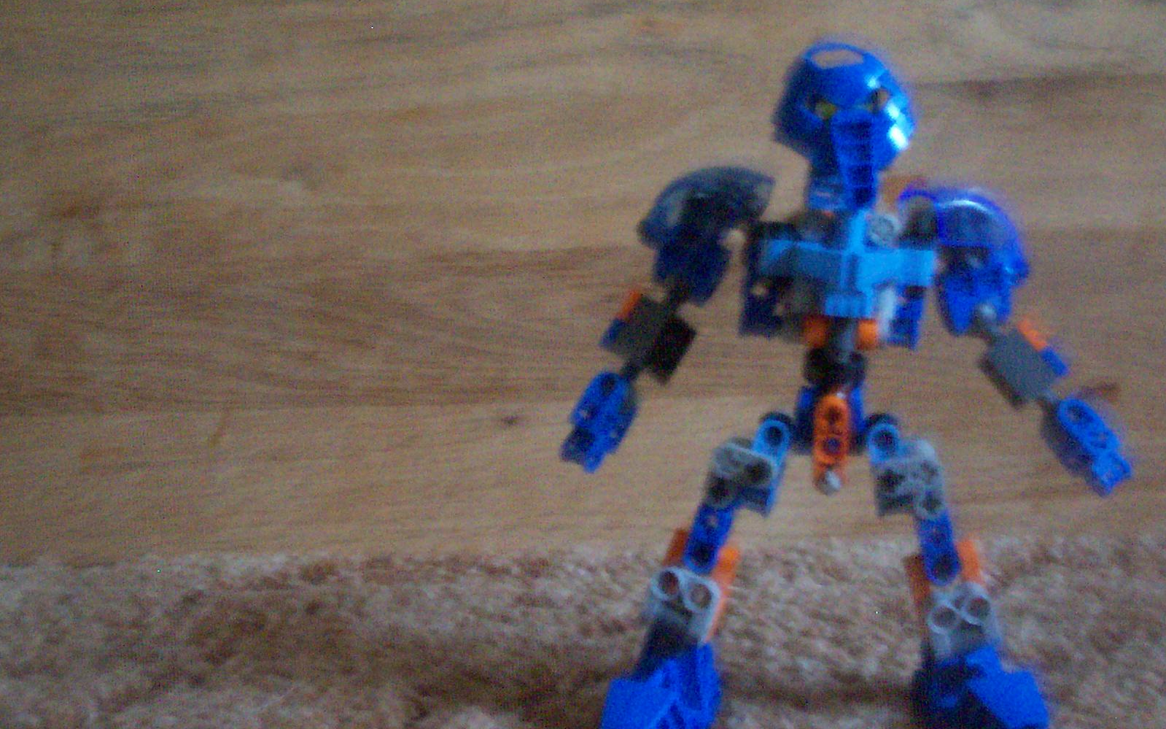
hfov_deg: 36.9
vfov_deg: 23.5
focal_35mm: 55
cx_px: 583
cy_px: 262
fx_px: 1748
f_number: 4.5
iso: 400
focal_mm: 5.9
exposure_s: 1/8
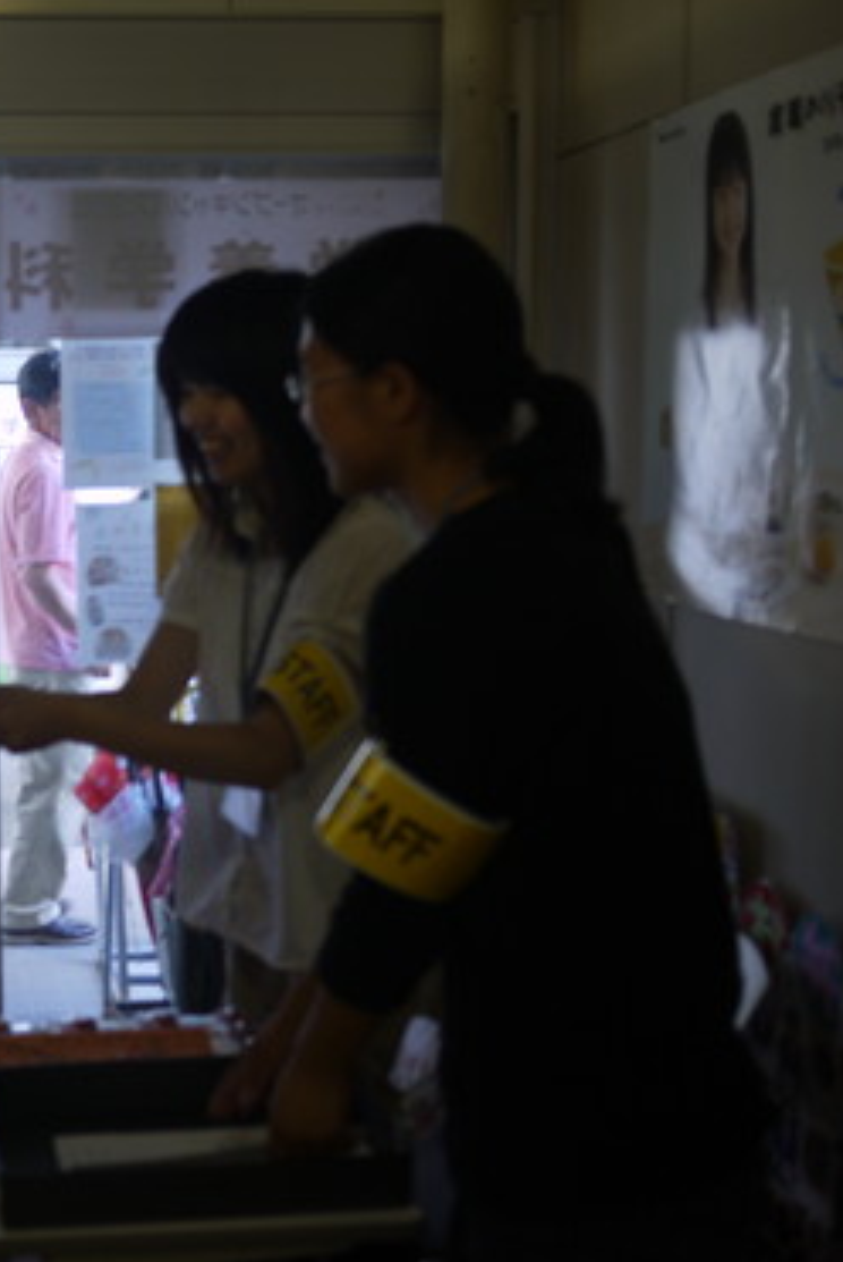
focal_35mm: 56
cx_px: 41
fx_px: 1963
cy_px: 634
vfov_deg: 35.6
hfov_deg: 23.4
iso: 100
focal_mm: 20
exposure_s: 1/40
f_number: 1.7
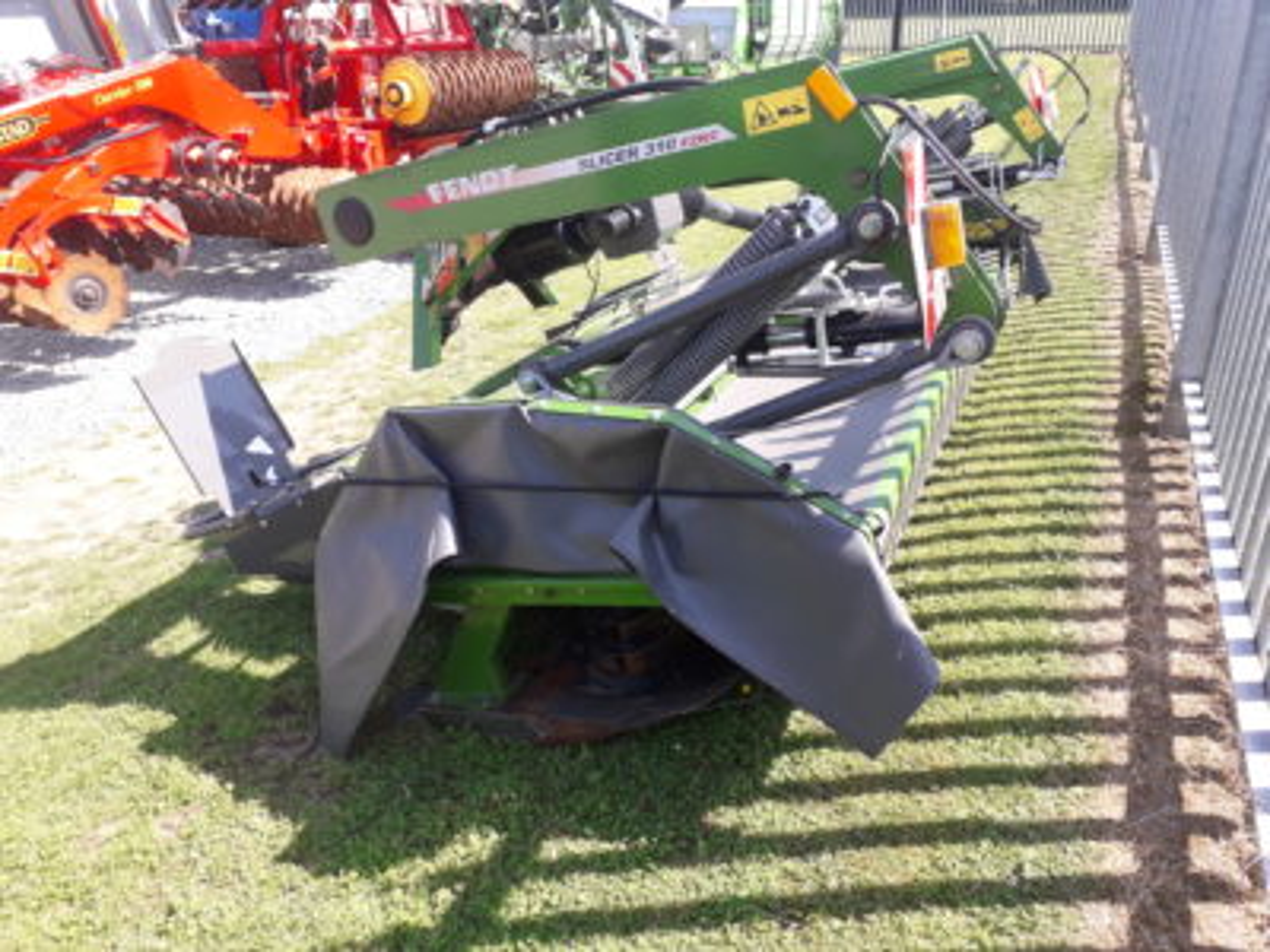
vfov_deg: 51.4
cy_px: 476
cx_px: 635
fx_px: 991
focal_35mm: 27
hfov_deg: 65.3
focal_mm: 3.6
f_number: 1.9
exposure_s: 1/407
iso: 40
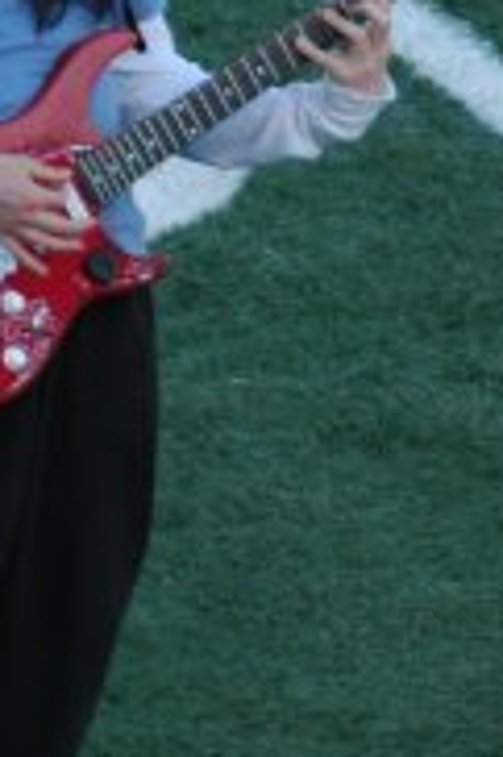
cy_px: 171
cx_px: 131
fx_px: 41468
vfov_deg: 1.0
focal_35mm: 1975
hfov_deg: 0.7
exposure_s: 1/160
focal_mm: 400
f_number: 5.6
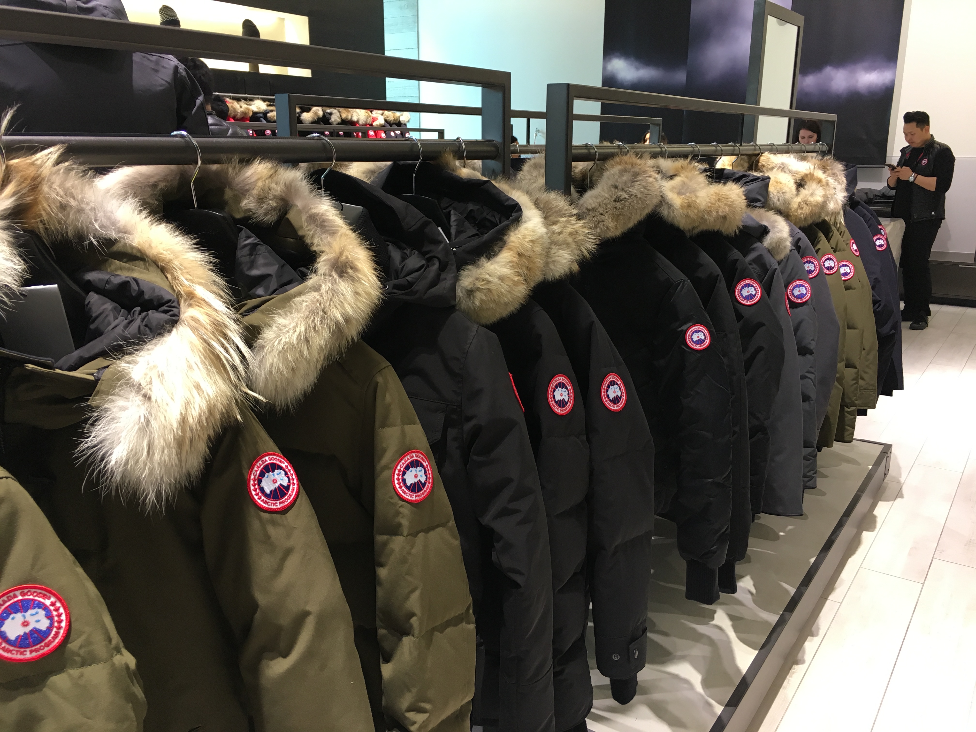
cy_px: 366
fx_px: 818
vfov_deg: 48.2
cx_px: 488
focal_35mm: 29
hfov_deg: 61.7
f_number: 2.2
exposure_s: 1/30
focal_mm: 4.15
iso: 64
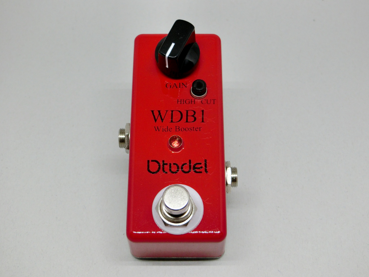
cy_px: 138
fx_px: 554
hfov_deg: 36.8
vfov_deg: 28.0
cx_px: 184
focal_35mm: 52
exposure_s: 1/125
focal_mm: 9.3
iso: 160
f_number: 4.7
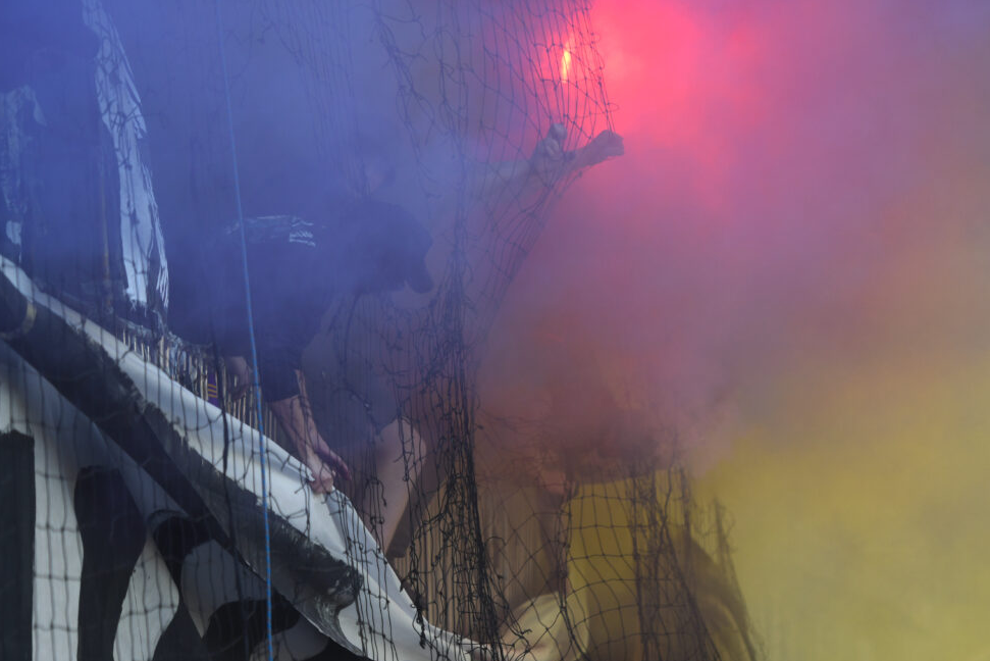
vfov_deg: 6.4
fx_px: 5873
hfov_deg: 9.6
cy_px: 323
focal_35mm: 214
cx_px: 485
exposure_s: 1/800
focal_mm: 135
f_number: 2.8
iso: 320
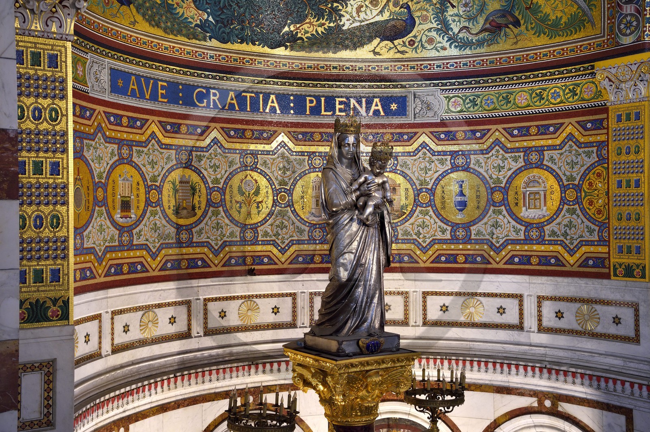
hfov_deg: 41.1
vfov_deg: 28.0
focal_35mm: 48
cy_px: 216
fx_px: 866
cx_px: 325
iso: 800
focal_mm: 48
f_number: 5.6
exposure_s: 1/40
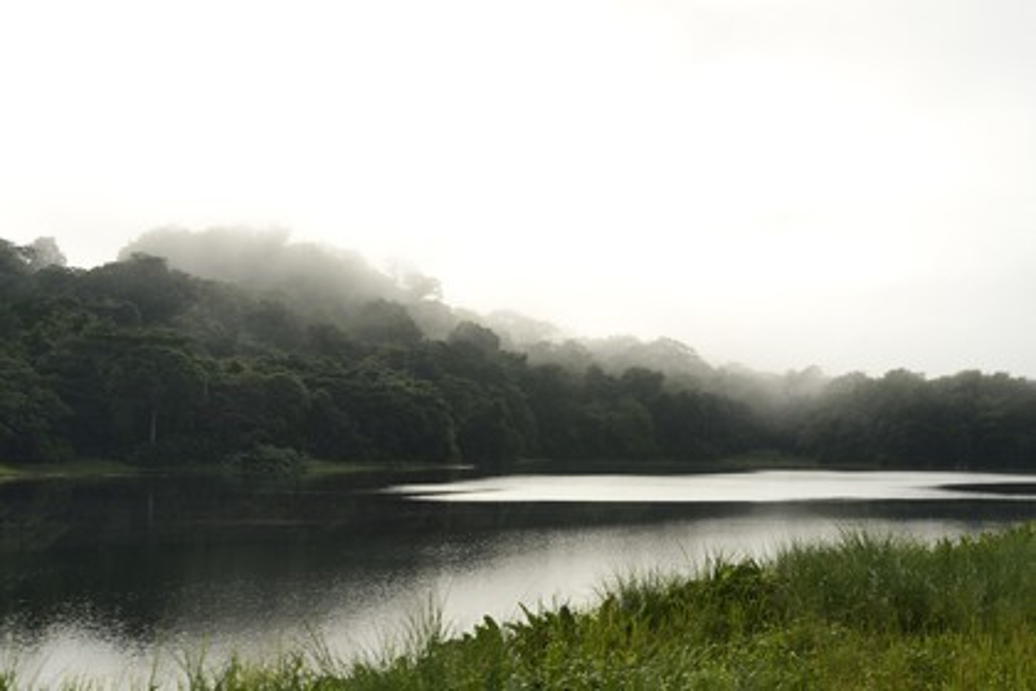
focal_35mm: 48
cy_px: 346
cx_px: 518
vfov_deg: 28.1
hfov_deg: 41.1
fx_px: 1381
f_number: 13
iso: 800
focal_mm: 48
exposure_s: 1/800
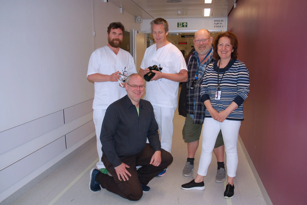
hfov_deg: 57.2
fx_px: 281
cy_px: 102
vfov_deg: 40.0
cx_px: 154
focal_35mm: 33
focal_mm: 22
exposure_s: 1/60
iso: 400
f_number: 3.8
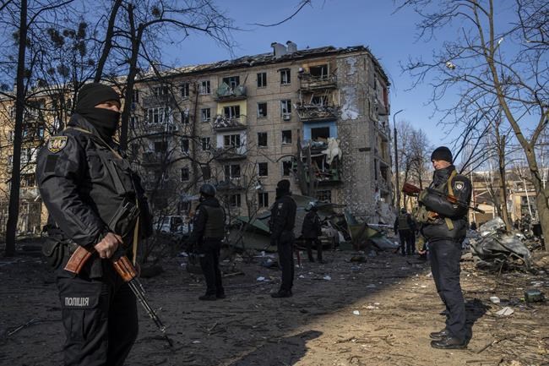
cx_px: 274
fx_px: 534
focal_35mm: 35
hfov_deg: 54.4
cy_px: 183
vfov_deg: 37.8
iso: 100
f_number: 6.3
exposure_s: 1/200
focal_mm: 35
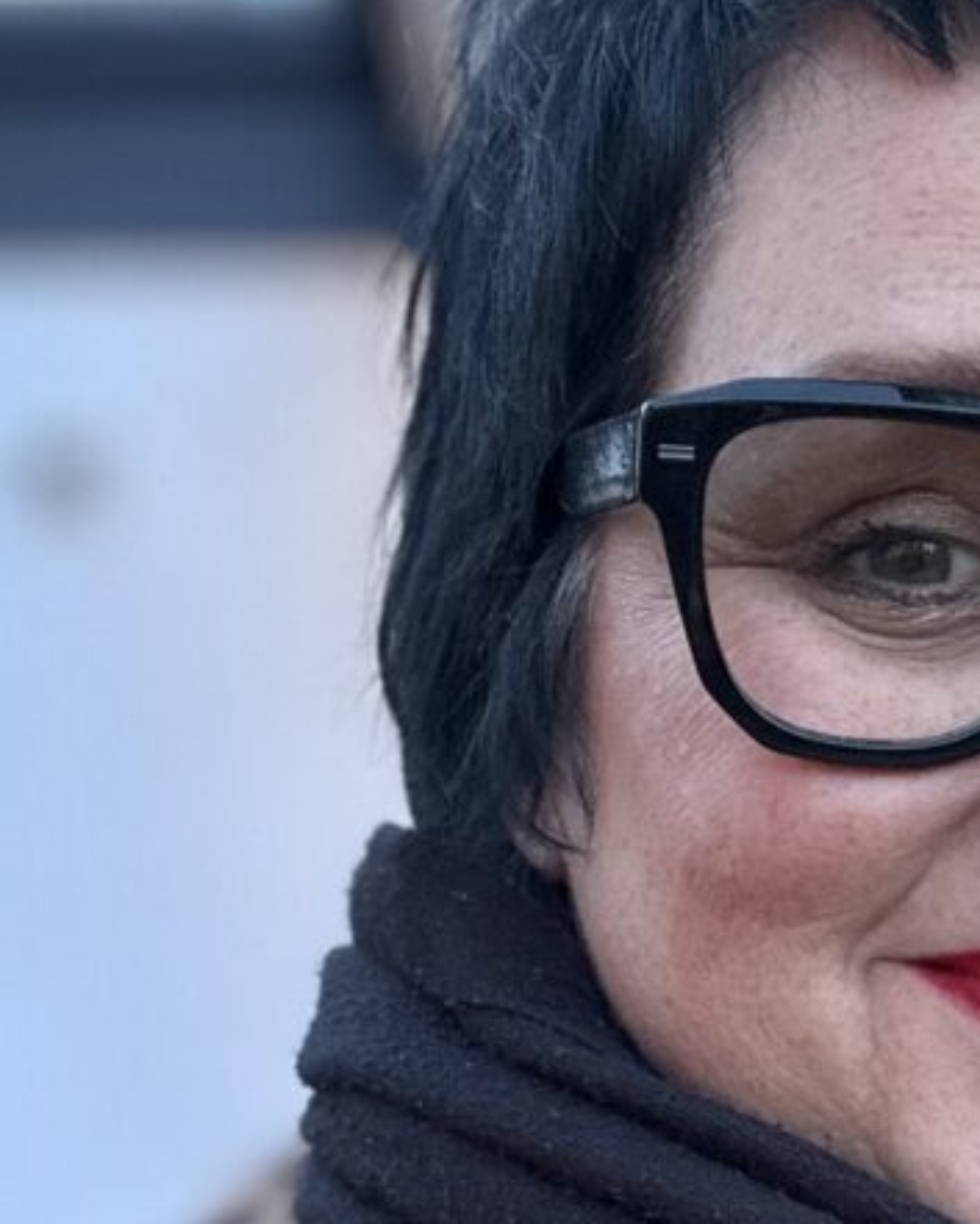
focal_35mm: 68
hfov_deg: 22.2
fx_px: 2465
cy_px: 1046
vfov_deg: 27.1
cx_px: 755
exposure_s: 1/33
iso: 250
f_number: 1.9
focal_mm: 2.69
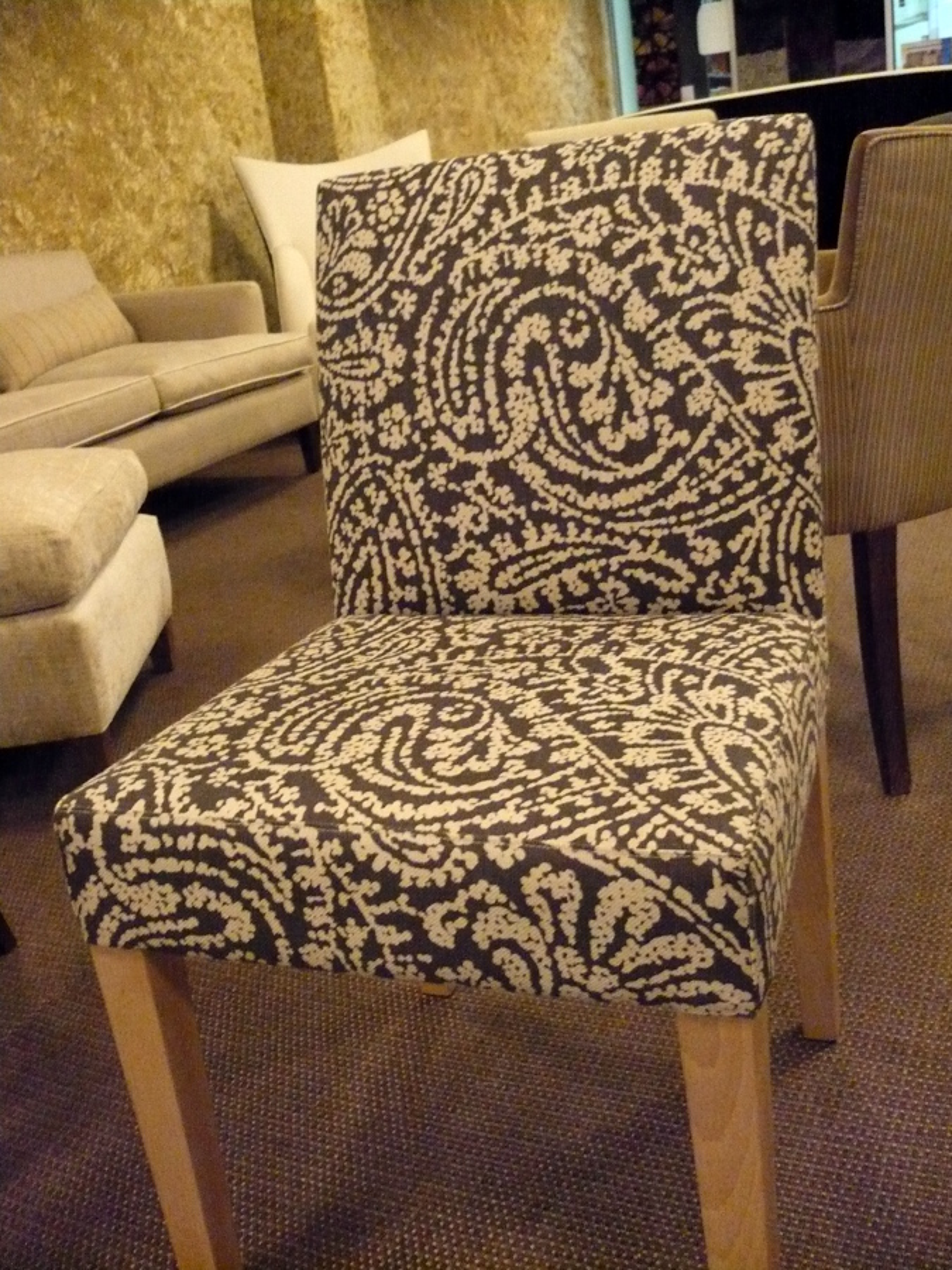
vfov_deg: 52.6
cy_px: 635
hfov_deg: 40.7
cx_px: 476
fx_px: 1283
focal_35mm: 35
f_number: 2.8
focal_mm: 5.8
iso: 800
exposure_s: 1/13
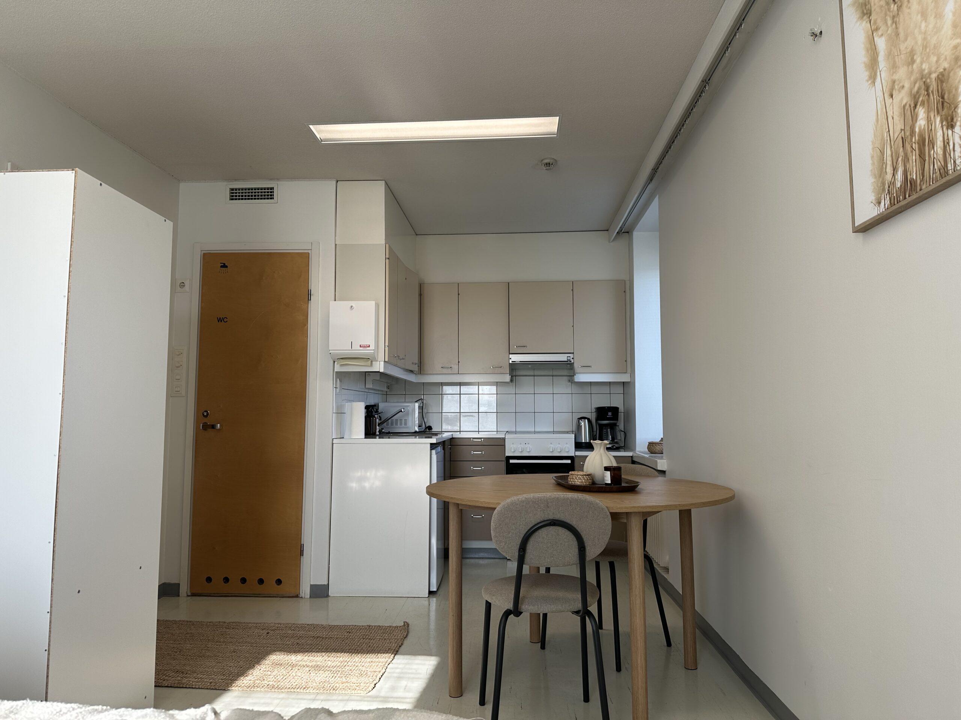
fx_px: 666
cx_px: 480
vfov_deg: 56.8
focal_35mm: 24
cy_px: 360
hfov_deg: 71.6
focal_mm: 6.86
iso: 64
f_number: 1.78
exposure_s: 1/158
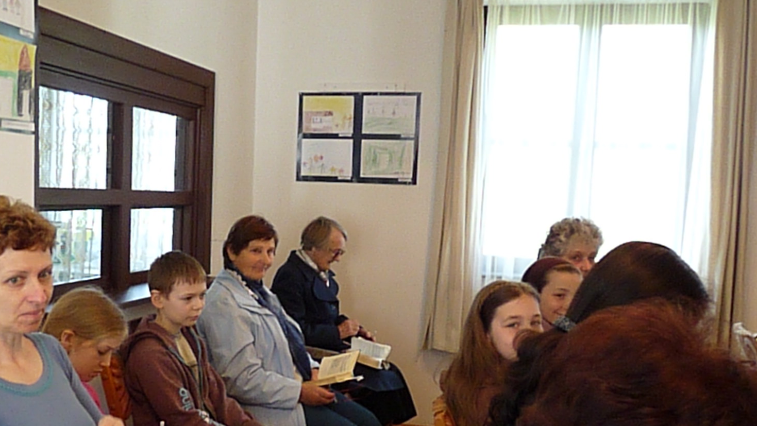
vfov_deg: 28.9
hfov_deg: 49.0
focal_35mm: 41
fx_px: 823
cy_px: 274
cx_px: 290
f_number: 2.8
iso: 800
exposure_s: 1/100
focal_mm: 4.8
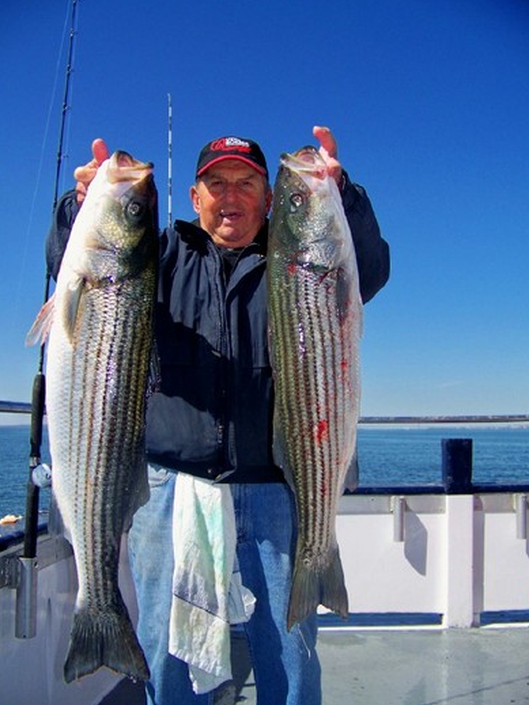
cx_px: 269
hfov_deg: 38.6
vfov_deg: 50.1
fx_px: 754
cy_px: 347
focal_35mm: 37
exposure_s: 1/1000
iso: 64
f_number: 2.8
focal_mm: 5.85
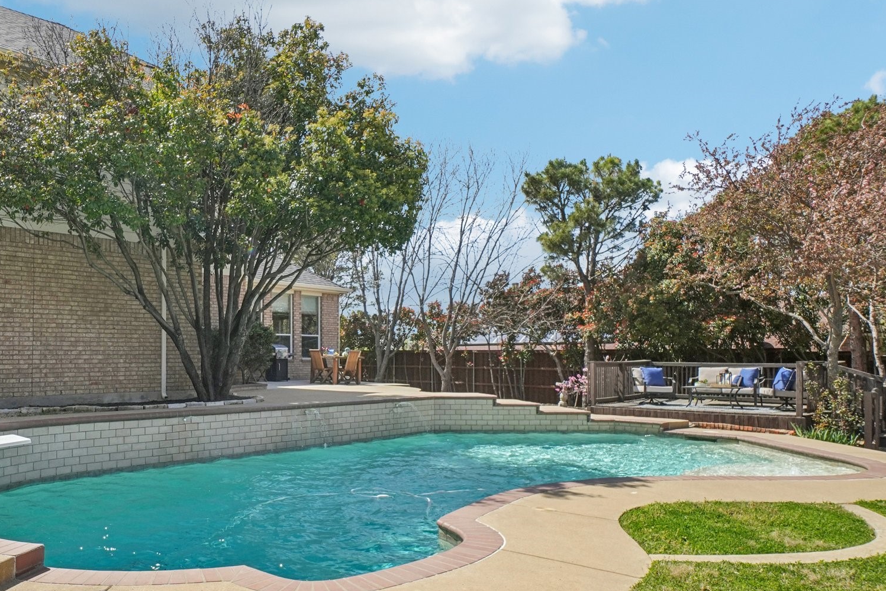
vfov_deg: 49.4
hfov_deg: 67.8
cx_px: 310
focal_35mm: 26
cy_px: 342
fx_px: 640
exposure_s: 1/800
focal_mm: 13
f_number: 8
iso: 400
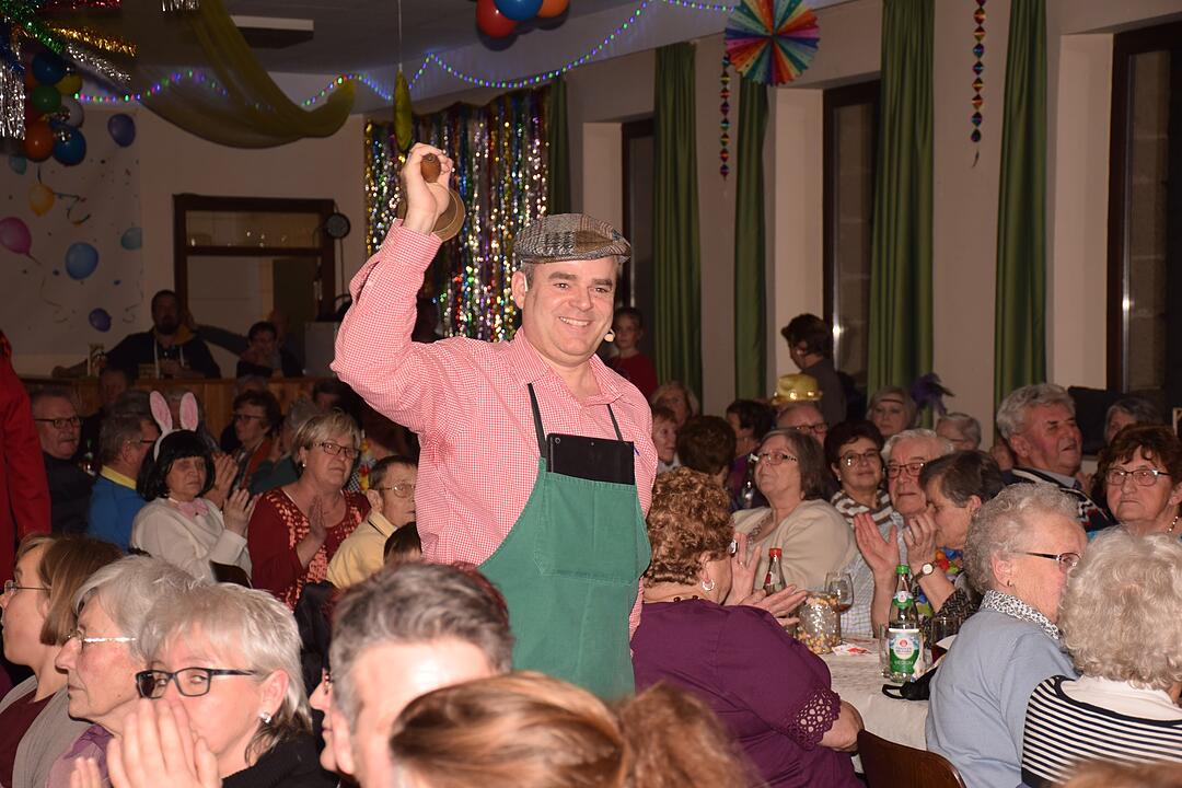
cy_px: 394
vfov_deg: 17.5
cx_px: 591
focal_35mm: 78
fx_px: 2561
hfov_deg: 26.0
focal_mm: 52
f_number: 4.8
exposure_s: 1/60
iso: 200
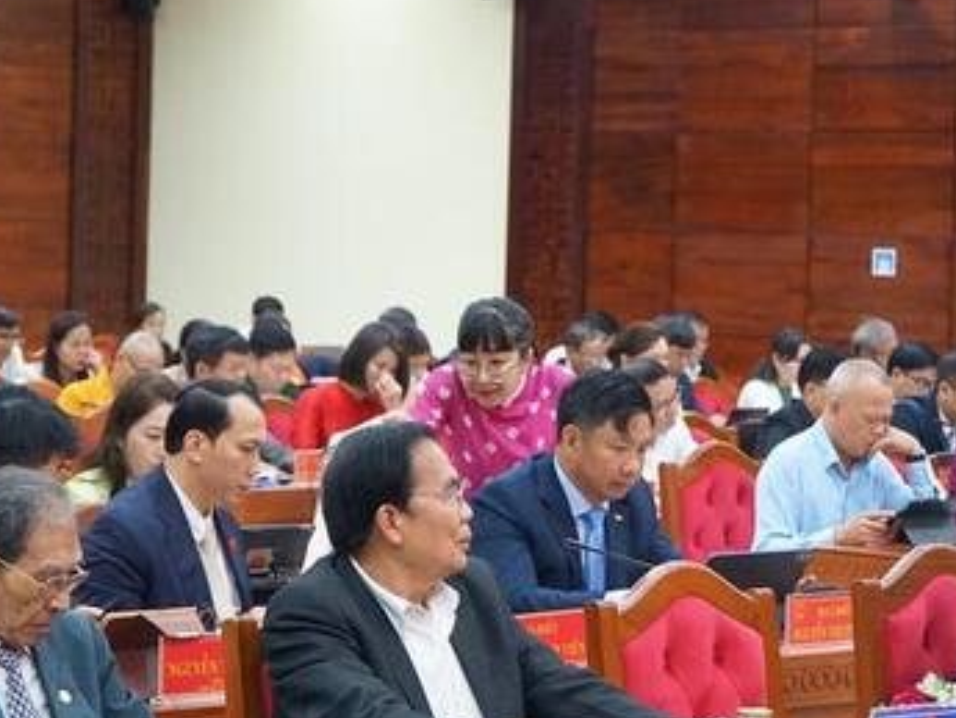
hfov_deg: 17.3
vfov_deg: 13.0
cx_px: 510
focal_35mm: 114
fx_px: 3149
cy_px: 484
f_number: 4
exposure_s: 1/80
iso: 2000
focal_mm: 44
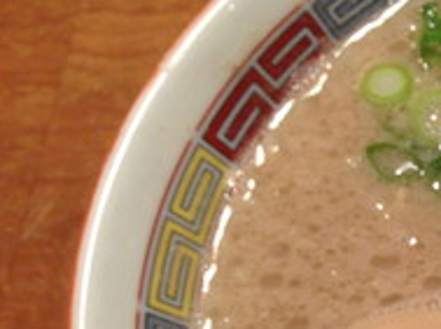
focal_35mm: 112
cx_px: 721
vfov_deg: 12.9
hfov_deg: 15.7
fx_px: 1424
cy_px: 362
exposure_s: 1/20
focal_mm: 4.12
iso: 50
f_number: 2.4
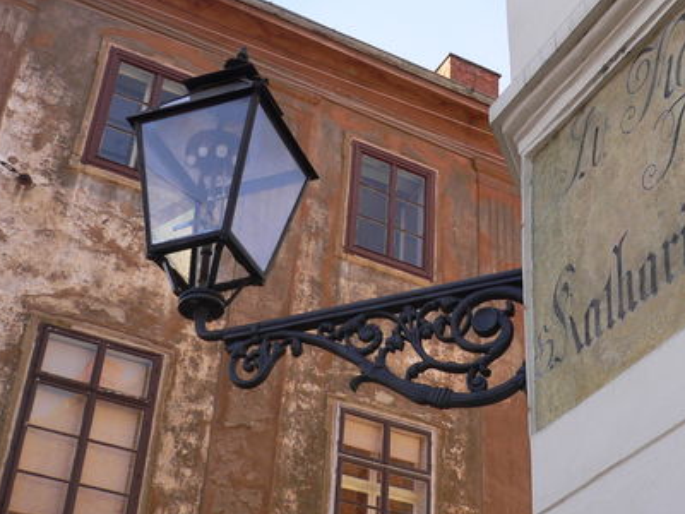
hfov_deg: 33.8
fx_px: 1108
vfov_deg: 25.9
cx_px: 493
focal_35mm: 56
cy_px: 147
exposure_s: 1/400
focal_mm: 5.8
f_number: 2.8
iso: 80
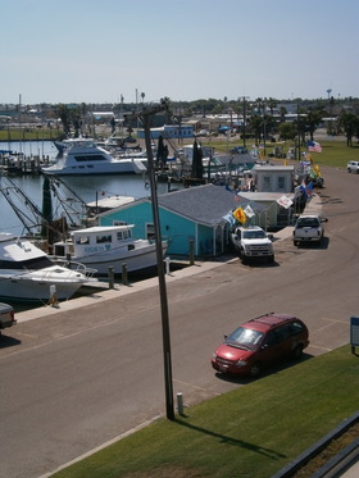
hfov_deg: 24.4
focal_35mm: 60
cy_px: 239
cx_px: 180
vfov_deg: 32.2
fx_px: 829
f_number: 3.9
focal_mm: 10.7
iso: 80
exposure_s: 1/1250
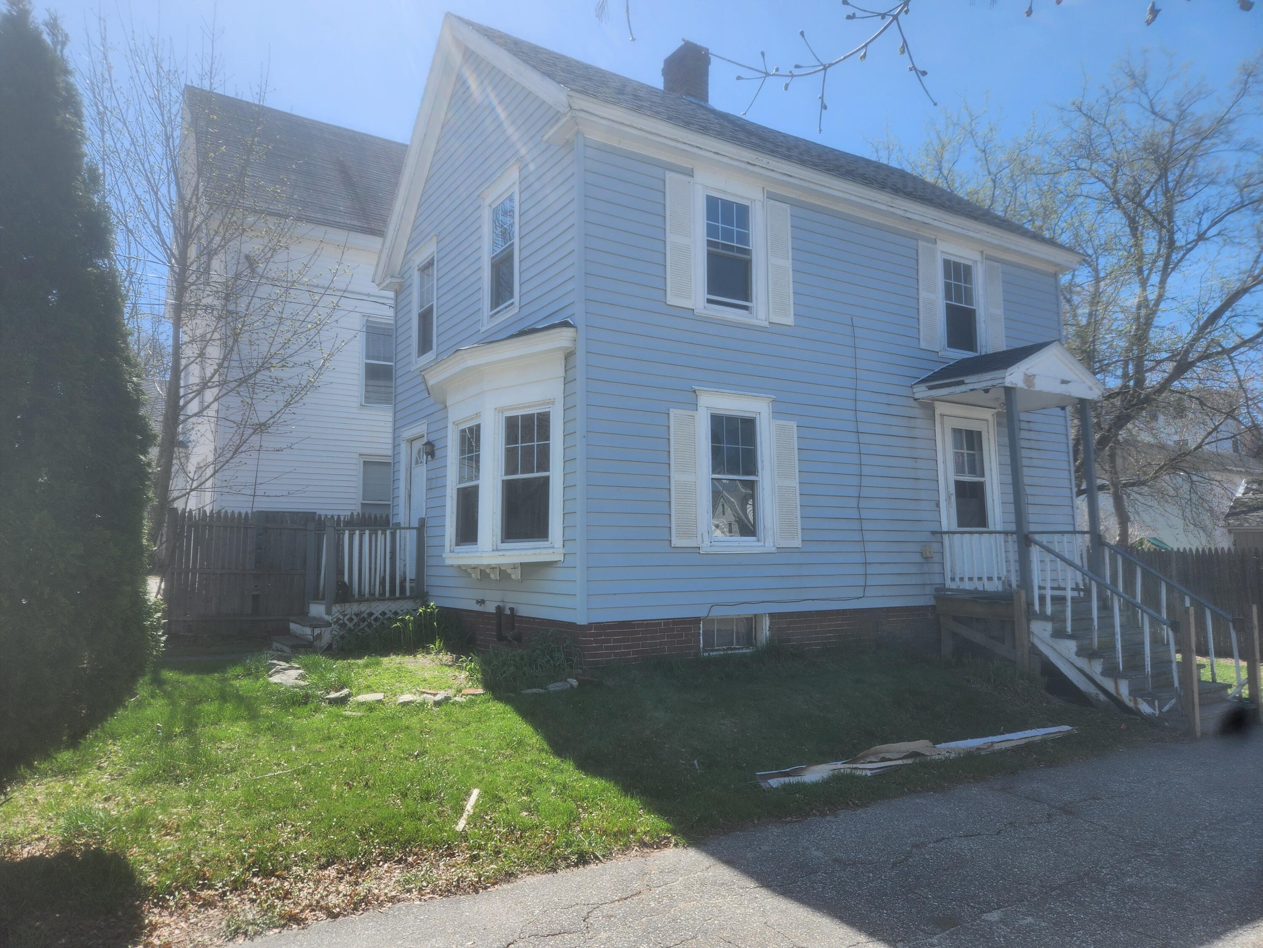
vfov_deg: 58.9
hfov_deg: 73.9
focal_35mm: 23
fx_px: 839
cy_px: 474
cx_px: 632
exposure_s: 1/934
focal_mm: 5.4
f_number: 1.8
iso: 20
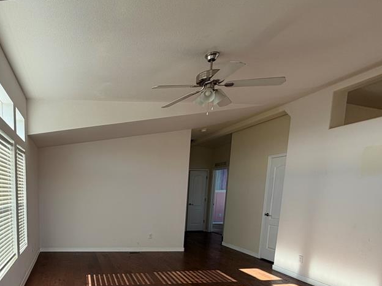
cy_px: 223
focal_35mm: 23
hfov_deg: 67.8
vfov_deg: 55.3
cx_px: 83
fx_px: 254
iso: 40
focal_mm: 2.22
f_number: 2.2
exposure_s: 1/121
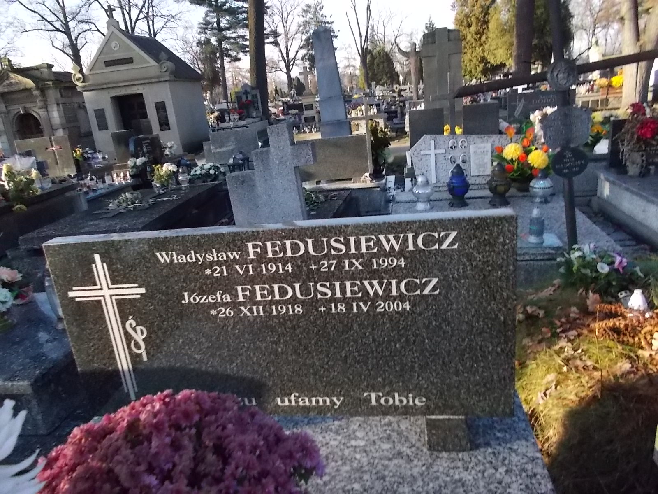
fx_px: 494
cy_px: 247
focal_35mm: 26
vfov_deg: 53.1
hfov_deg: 67.3
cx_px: 329
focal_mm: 4.6
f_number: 8
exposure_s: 1/125
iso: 400
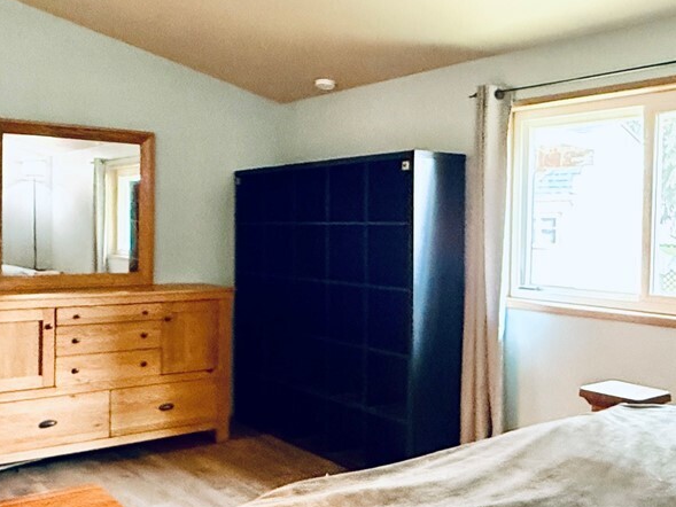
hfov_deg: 48.7
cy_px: 239
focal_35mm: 38
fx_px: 742
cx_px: 274
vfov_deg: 37.7
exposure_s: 1/60
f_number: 2.2
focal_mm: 2.22
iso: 1000
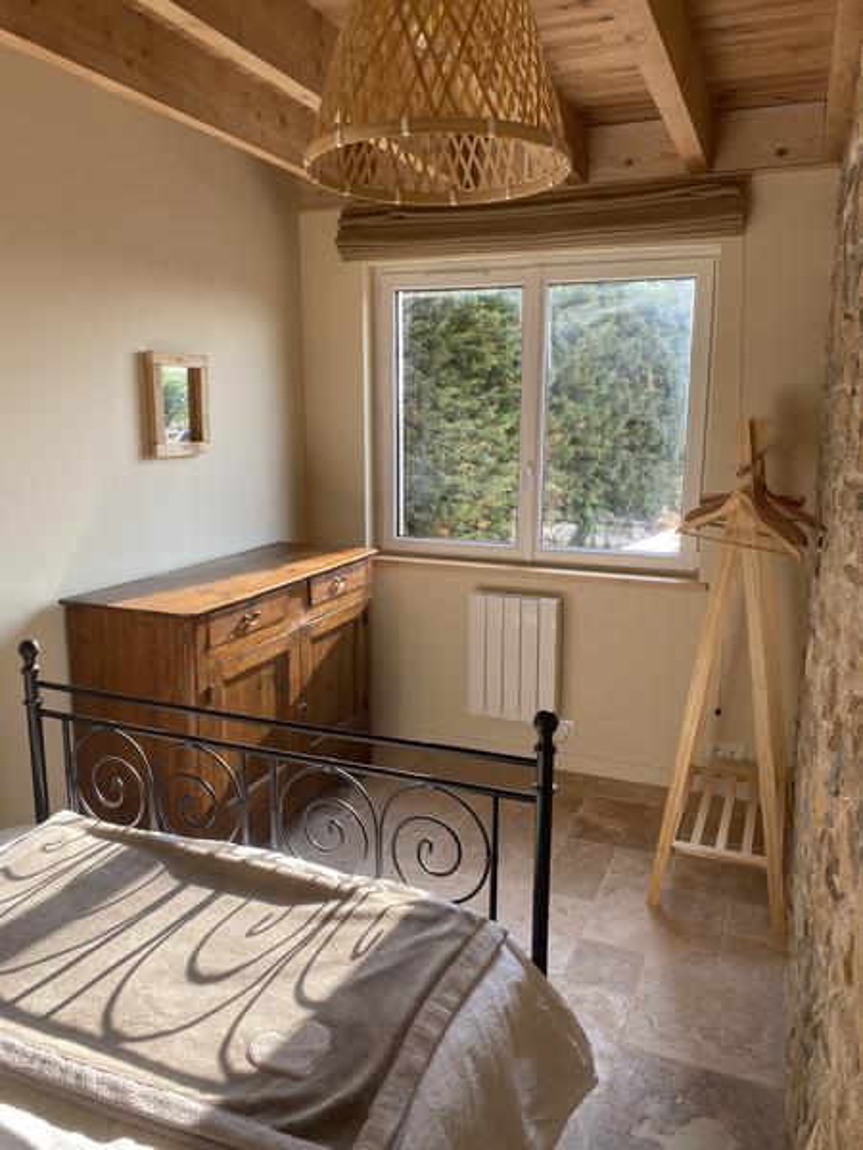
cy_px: 575
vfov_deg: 67.3
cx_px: 432
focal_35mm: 26
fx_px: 864
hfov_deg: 53.1
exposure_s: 1/133
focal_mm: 4.25
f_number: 1.8
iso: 32
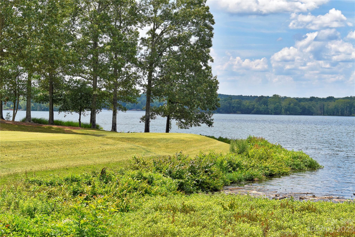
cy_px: 118
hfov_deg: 24.6
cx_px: 178
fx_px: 813
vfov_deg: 16.6
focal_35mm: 82
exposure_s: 1/320
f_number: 9
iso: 200
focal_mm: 55
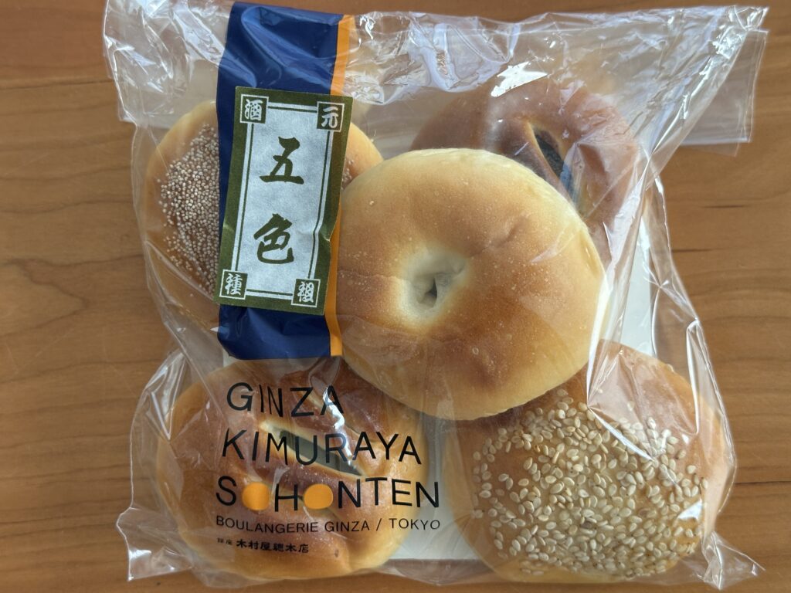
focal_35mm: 48
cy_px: 296
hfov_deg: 39.7
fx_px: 1097
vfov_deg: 30.3
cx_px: 396
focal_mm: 6.86
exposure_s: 1/112
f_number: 1.78
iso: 80
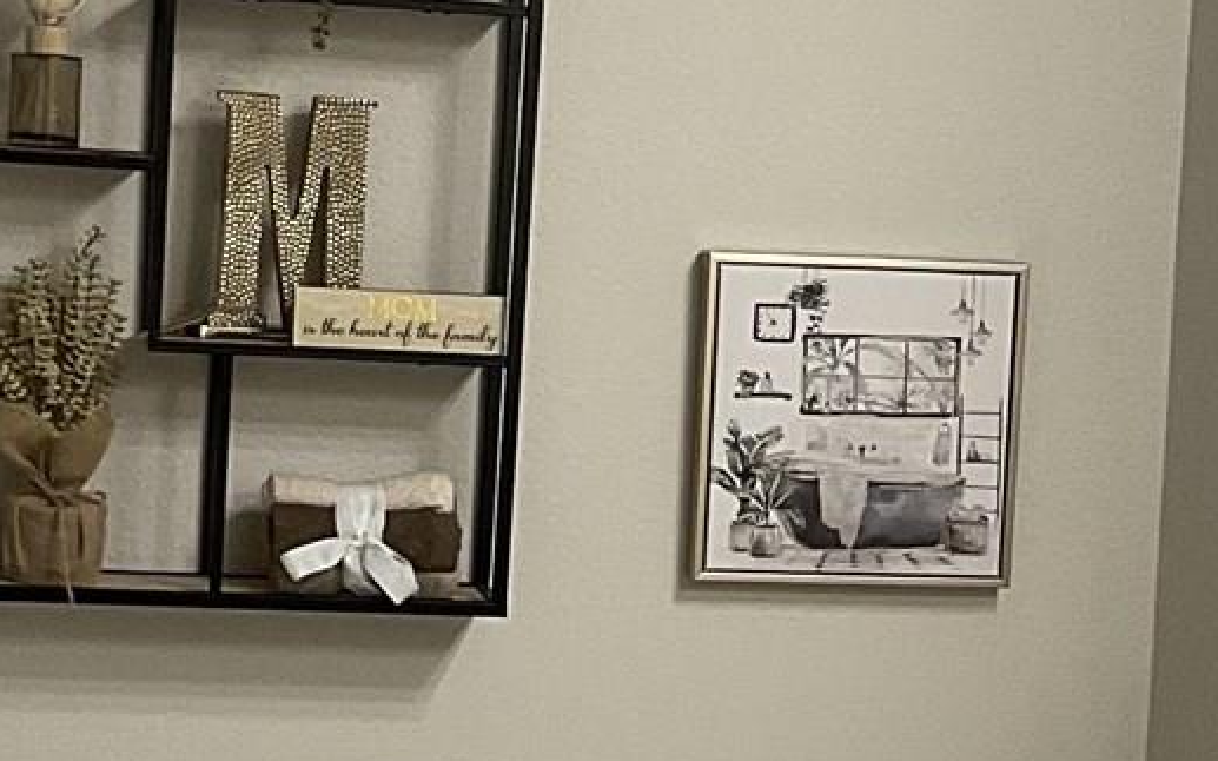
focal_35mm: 137
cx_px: 902
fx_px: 4547
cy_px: 676
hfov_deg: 15.2
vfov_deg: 9.5
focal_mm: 3
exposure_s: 1/60
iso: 50
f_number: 1.8
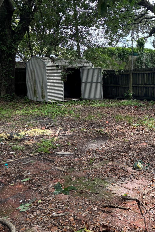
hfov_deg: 34.8
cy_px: 113
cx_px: 126
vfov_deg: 51.9
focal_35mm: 37
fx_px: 239
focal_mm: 5.96
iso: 50
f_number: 1.6
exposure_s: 1/334
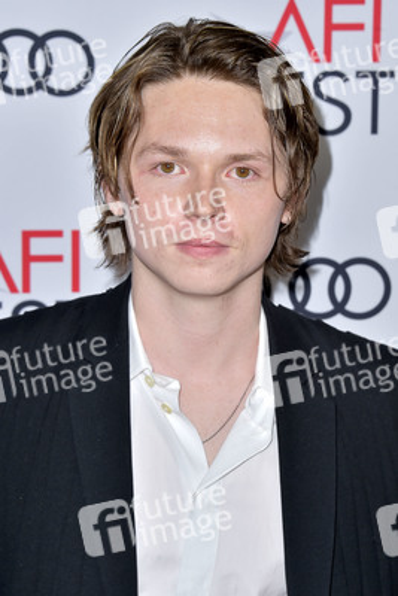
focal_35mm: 112
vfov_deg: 18.3
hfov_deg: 12.2
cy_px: 298
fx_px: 1856
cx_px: 199
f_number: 7.1
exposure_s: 1/250
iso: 320
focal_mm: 112
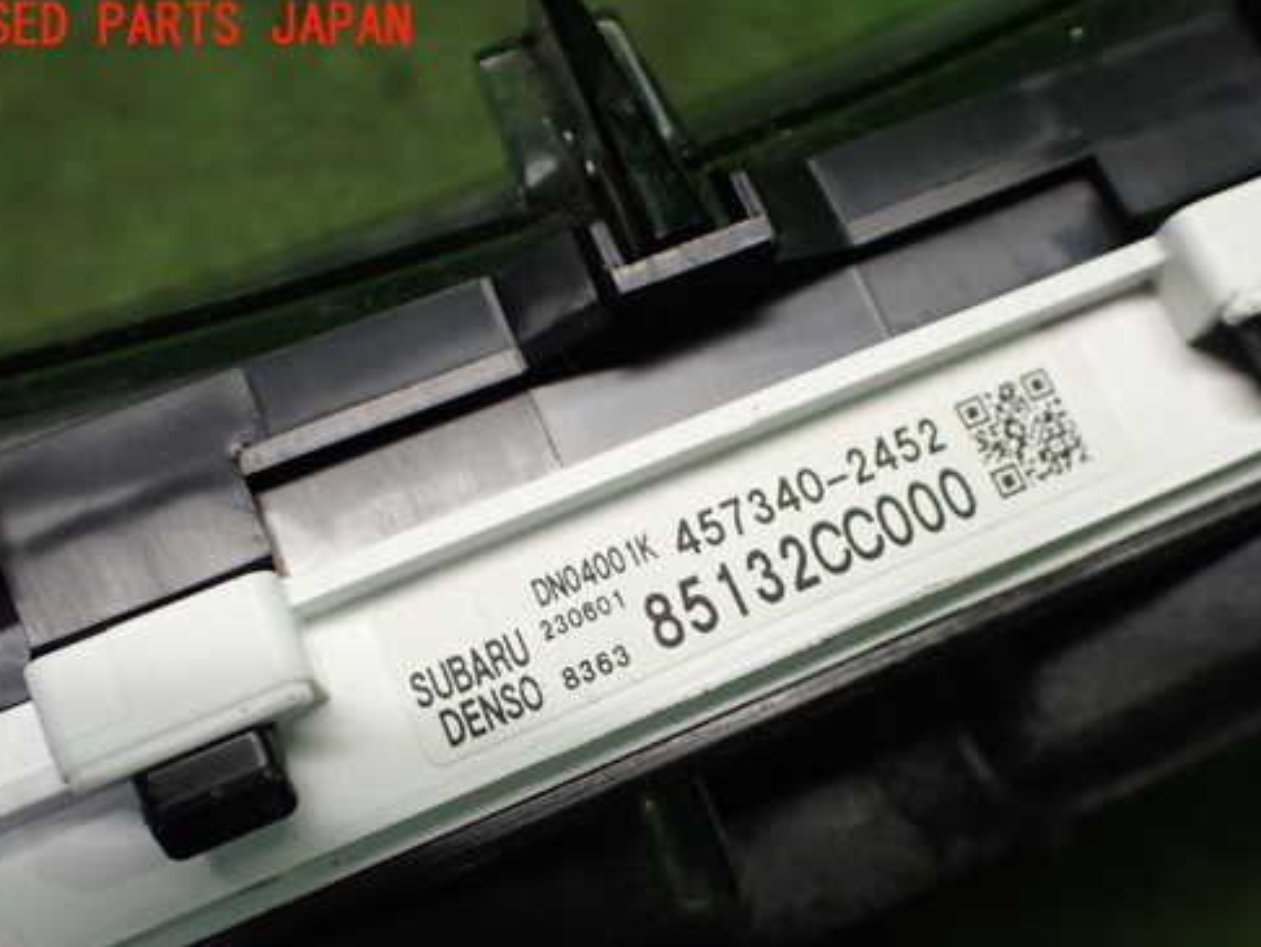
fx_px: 1349
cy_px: 579
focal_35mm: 37
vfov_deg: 38.5
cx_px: 719
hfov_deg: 50.0
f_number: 2.3
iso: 400
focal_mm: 5.4
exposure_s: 1/125
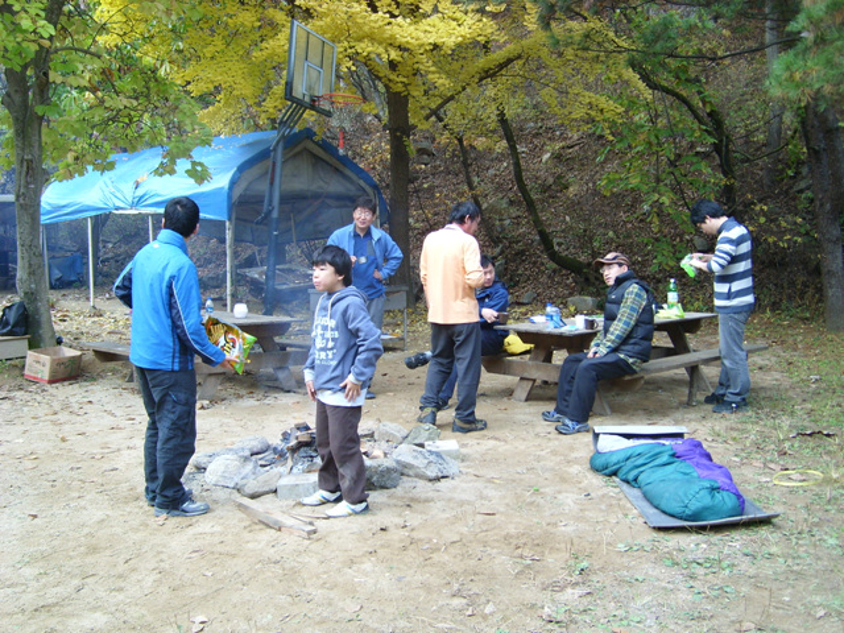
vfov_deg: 40.7
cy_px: 316
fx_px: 853
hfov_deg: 52.6
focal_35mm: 35
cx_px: 422
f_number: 2.8
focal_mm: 5.8
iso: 50
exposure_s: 1/184
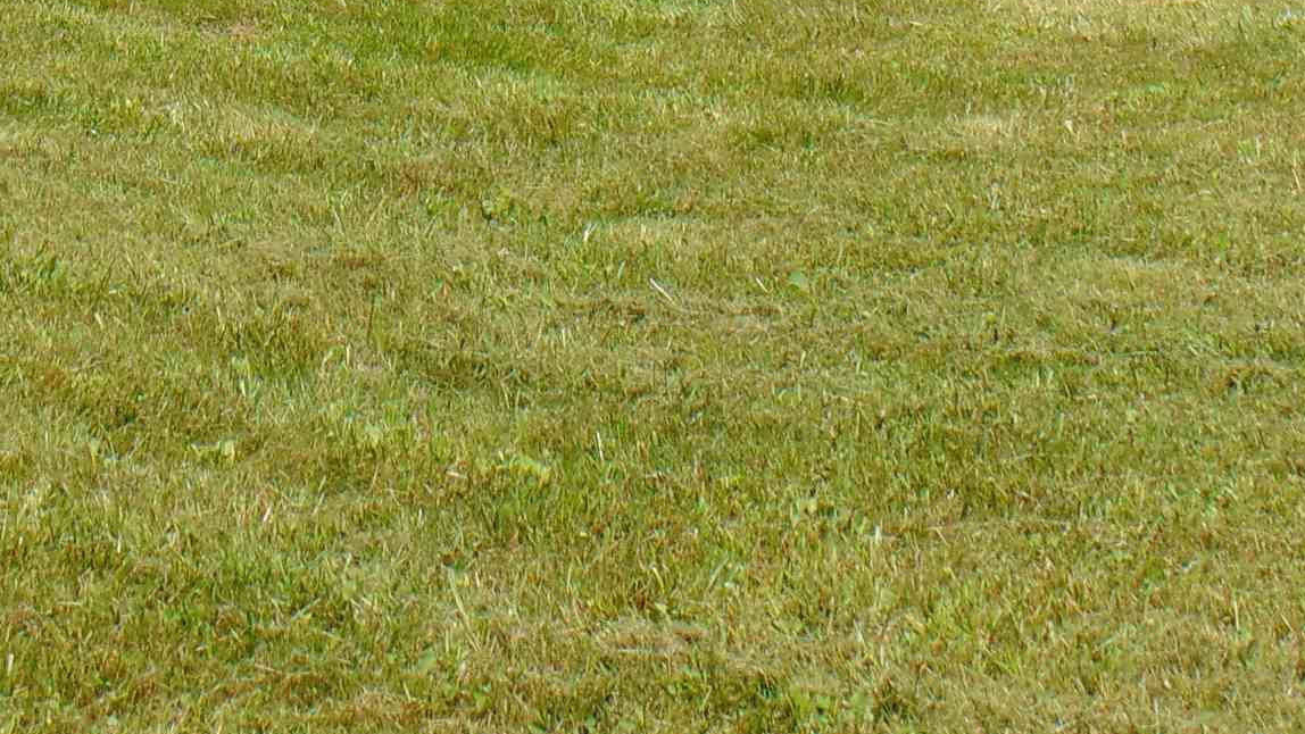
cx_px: 236
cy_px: -431
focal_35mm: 102
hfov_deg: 20.7
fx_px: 3530
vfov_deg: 11.3
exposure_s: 1/200
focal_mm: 6.3
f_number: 8.3
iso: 80
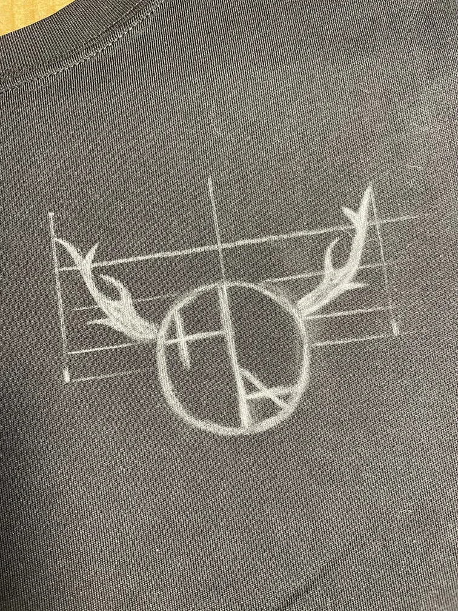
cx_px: 229
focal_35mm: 26
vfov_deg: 67.3
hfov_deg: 53.1
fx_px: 459
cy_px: 306
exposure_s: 1/50
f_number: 1.6
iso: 125
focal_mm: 4.2
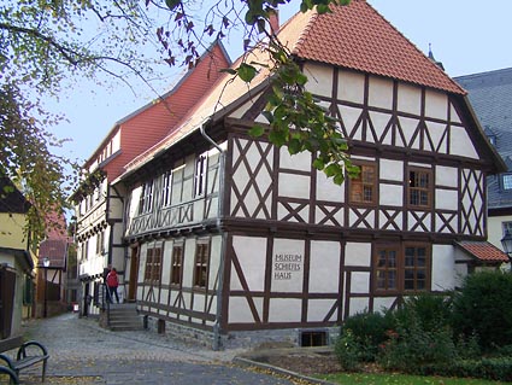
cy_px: 192
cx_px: 256
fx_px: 562
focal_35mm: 38
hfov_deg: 49.0
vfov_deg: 37.7
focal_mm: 6.3
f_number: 2.8
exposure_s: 1/160
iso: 64
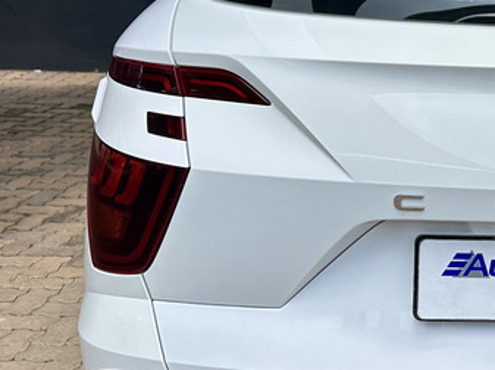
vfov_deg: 20.1
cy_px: 139
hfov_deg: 24.1
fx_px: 1043
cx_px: 607
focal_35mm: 73
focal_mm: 6.86
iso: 80
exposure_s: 1/3155
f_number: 1.78
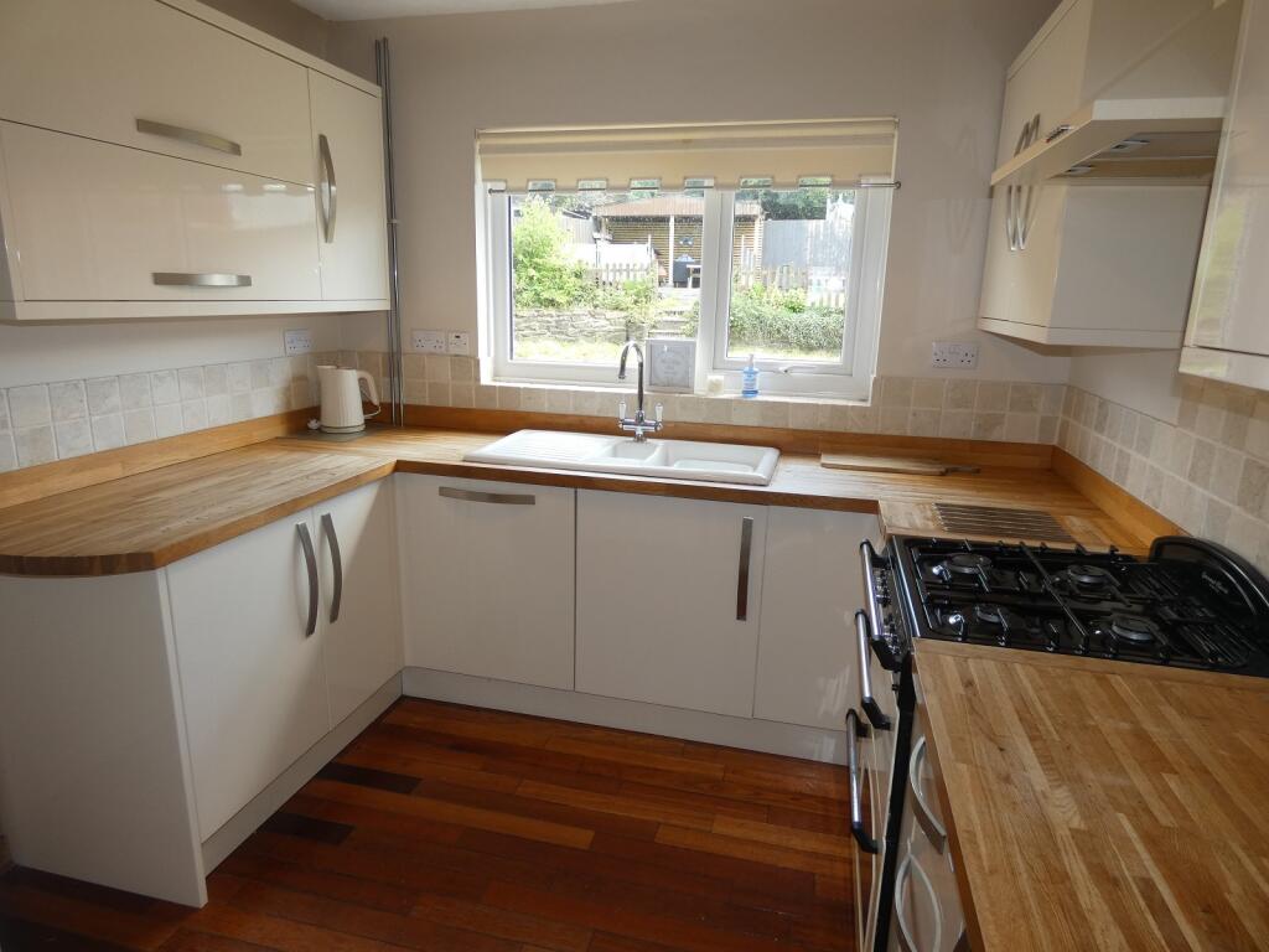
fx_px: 733
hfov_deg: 81.7
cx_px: 634
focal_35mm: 20
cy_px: 476
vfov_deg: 66.0
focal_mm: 3.6
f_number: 2.8
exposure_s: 1/60
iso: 100
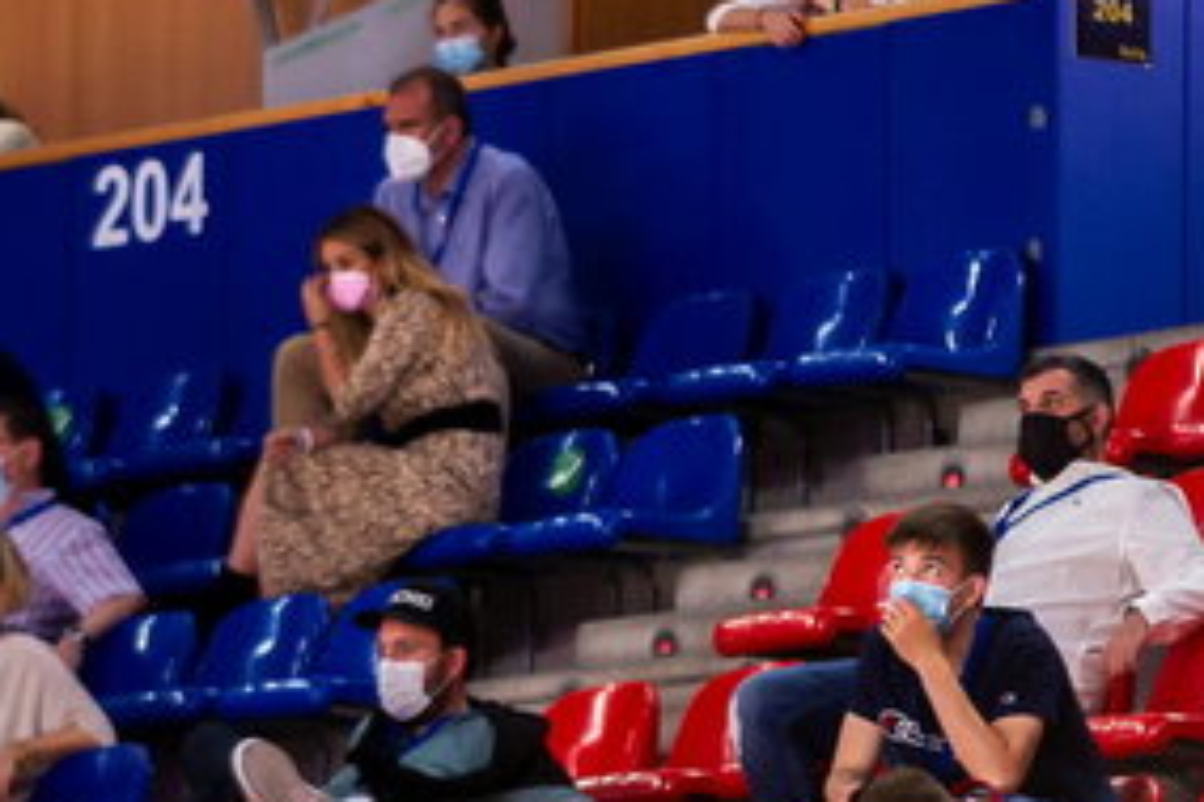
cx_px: 513
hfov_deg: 4.6
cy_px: 598
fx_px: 14974
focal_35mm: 448
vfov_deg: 3.1
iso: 1600
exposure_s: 1/125
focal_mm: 175
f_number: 3.5
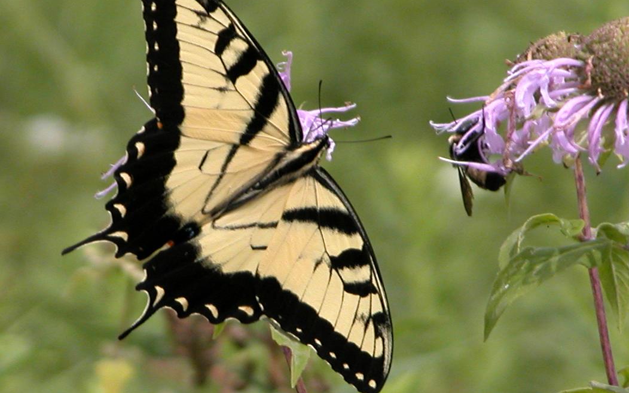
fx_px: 6190
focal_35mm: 361
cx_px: 344
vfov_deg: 3.6
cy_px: 169
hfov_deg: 5.8
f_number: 4.2
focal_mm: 71.2
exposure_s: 1/1400
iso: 100
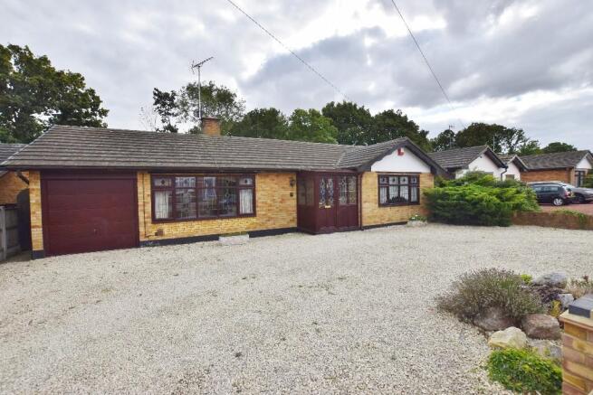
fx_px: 247
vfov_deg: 77.4
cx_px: 296
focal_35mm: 15
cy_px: 198
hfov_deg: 100.4
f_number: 9
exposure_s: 1/320
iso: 200
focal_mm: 10
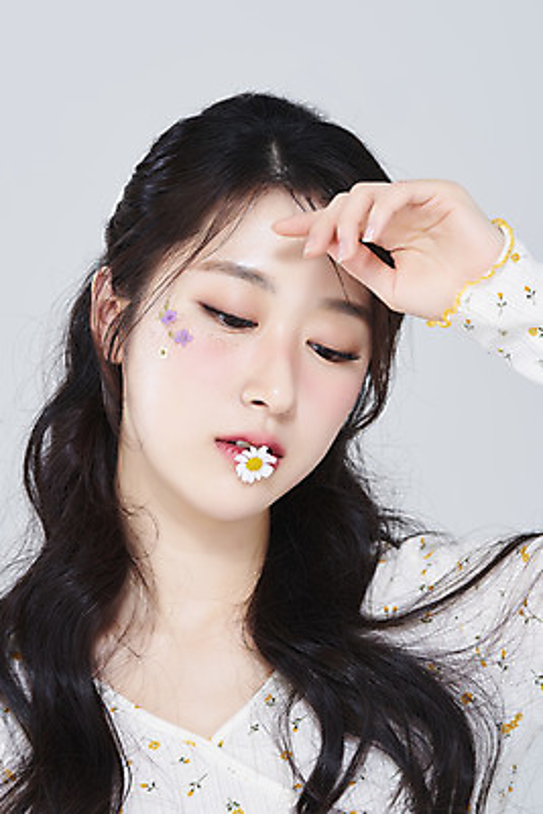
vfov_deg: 19.4
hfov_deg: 13.1
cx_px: 272
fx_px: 2373
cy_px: 407
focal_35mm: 105
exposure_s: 1/125
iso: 64
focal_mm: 105
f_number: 11
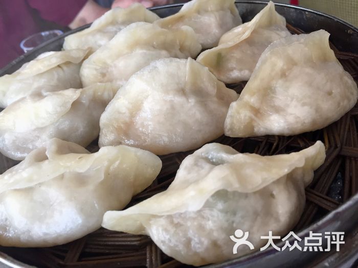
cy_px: 134
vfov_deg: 48.2
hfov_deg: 61.7
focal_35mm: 29
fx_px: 300
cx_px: 179
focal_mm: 4.15
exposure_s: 1/30
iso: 32
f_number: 2.2
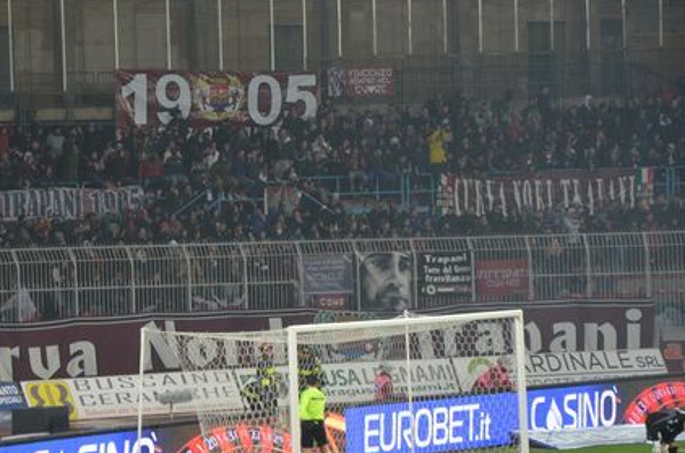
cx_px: 237
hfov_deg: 9.7
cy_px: 222
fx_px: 4036
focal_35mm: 213
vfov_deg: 6.4
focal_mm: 105
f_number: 5.6
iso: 800
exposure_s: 1/60
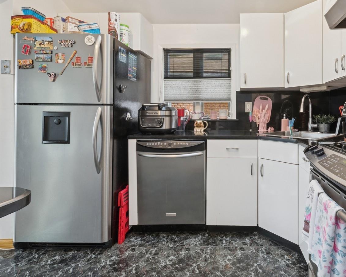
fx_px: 205
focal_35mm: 20
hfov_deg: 77.4
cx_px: 235
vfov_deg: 67.6
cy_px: 114
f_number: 14
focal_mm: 15
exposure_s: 1/15
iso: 640
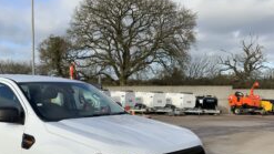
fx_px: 334
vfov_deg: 25.1
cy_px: 141
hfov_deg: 43.9
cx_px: 89
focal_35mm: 46
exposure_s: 1/1626
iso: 16
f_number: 1.8
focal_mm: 3
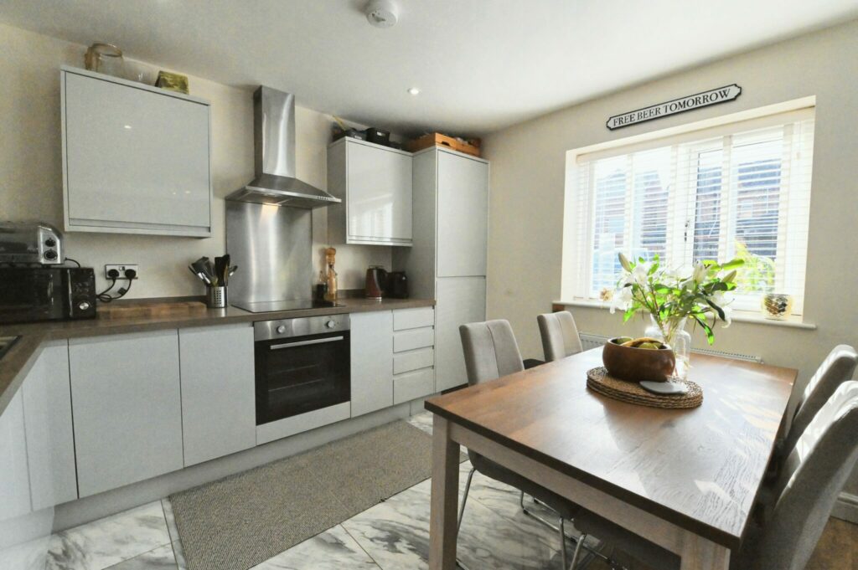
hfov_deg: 100.4
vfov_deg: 77.2
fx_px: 357
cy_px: 285
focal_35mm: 15
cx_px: 429
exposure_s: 1/1250
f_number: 10
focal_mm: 15
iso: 6400
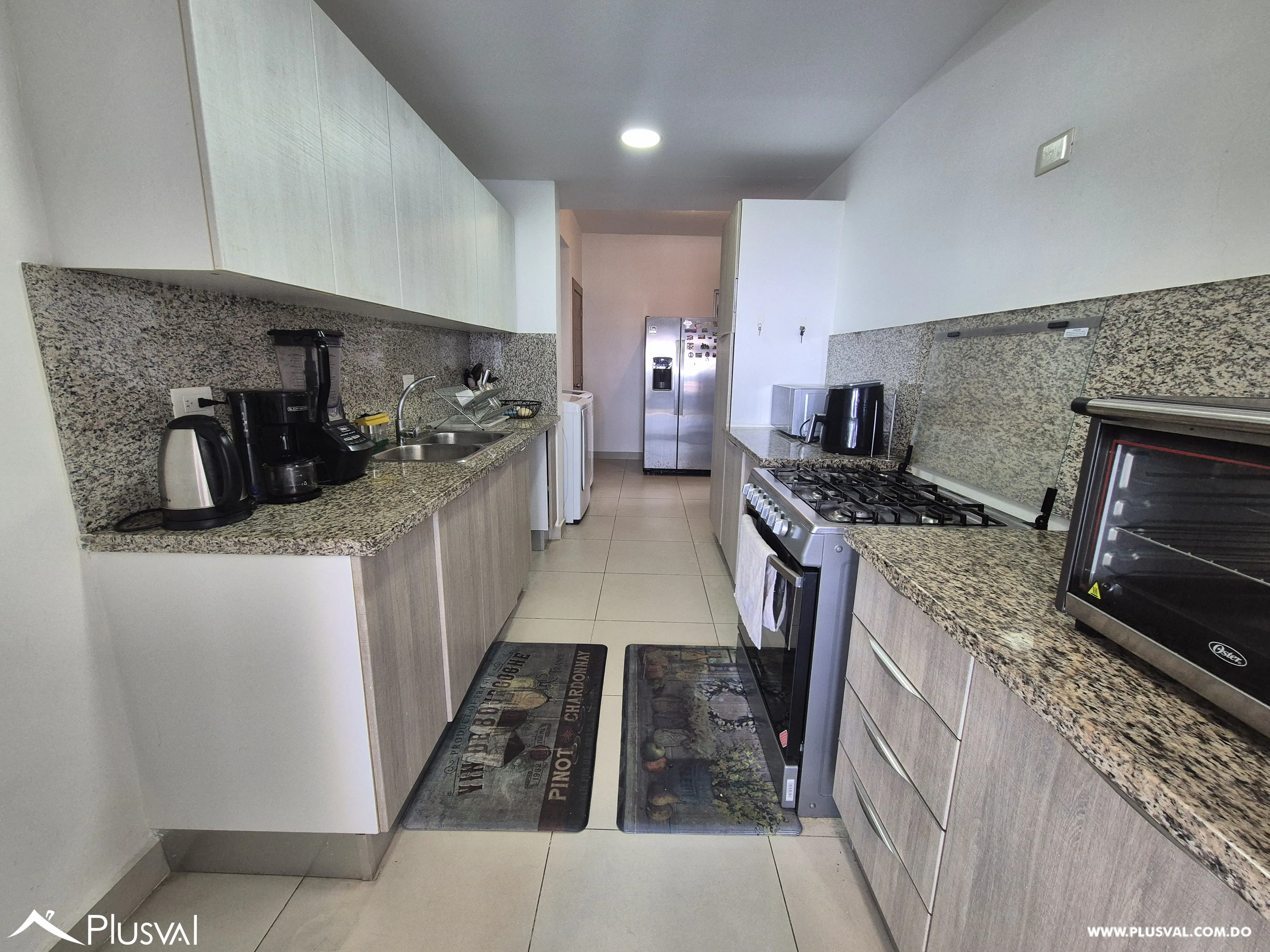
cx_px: 635
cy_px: 476
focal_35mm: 13
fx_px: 477
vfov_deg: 89.9
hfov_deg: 106.2
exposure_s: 1/60
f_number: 2.2
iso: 250
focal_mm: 2.2
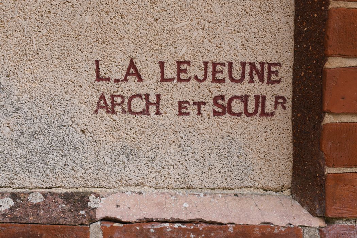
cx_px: 178
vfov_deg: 27.0
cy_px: 119
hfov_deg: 39.6
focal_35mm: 50
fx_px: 496
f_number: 5
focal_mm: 50
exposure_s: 1/250
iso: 64
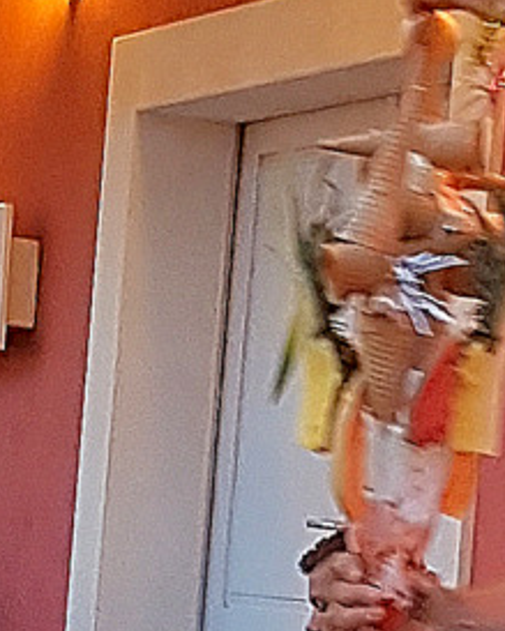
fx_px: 2075
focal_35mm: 111
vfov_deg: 17.3
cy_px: 269
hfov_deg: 13.9
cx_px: 191
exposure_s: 1/25
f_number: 1.7
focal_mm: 4.2
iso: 160
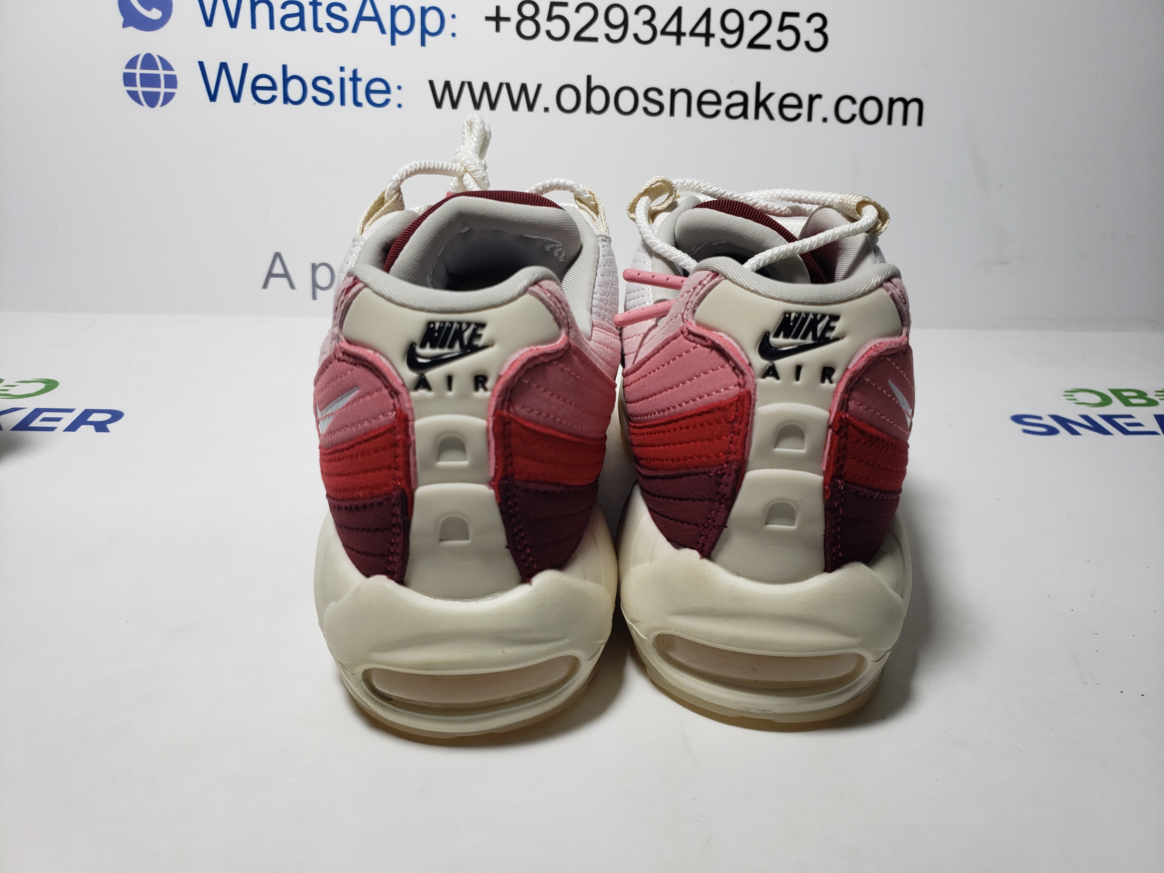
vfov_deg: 53.1
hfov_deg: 67.3
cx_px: 582
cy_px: 436
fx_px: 874
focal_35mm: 26
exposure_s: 1/426
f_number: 1.5
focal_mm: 4.3
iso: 50
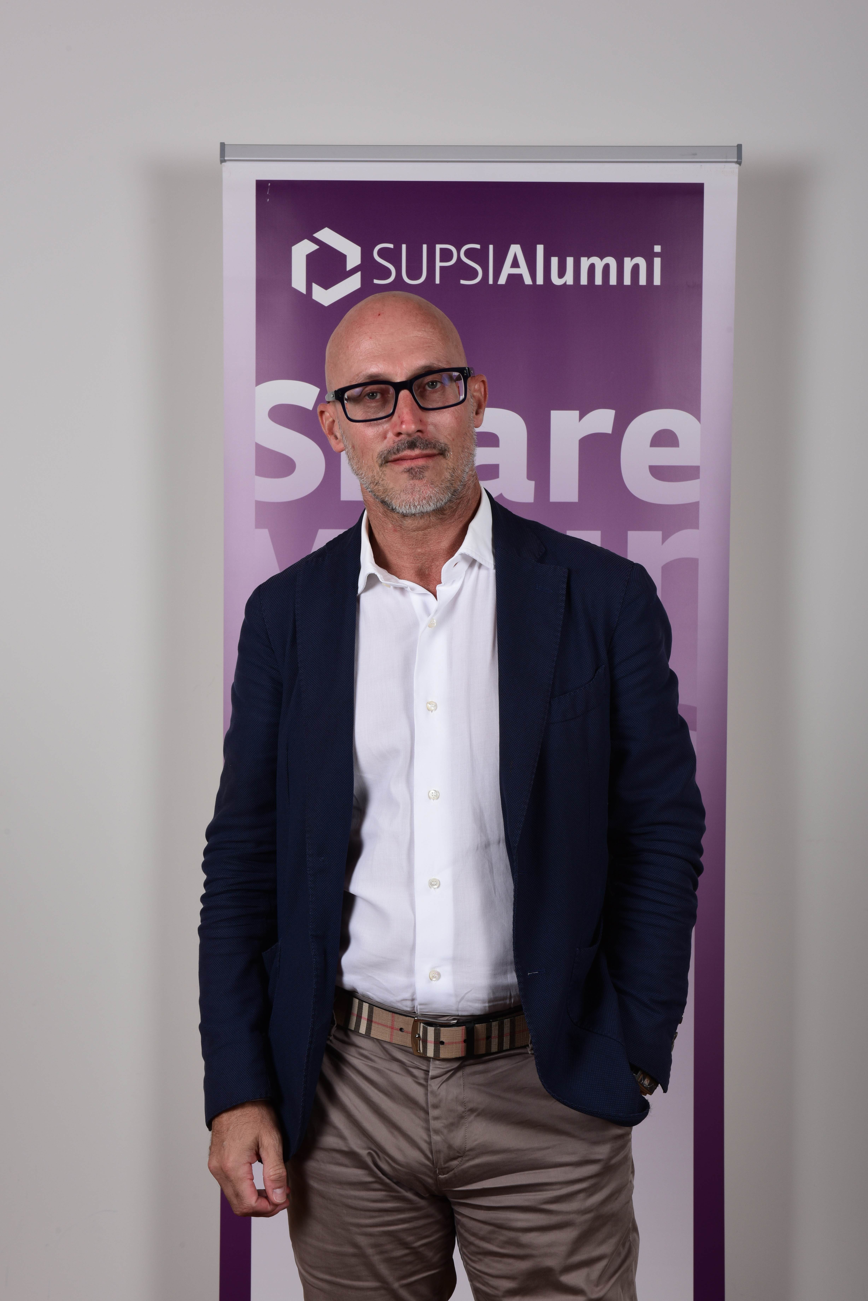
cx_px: 434
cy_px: 650
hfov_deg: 24.2
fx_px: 2024
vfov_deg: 35.6
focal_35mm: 56
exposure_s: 1/160
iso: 250
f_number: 13
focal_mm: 56
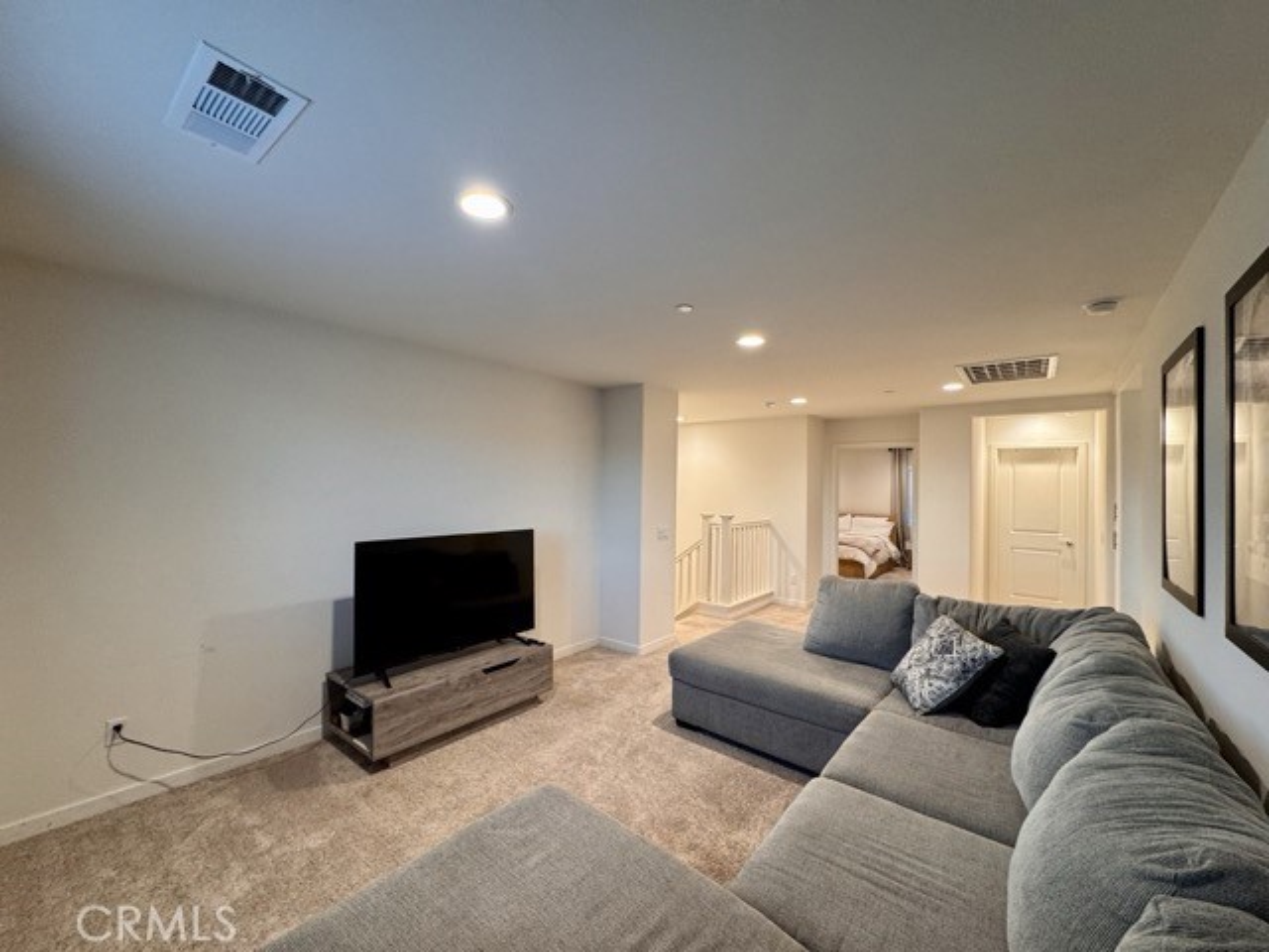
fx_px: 513
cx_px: 634
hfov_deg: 102.1
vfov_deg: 85.7
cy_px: 476
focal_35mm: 14
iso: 200
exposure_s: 1/60
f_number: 2.2
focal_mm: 2.22
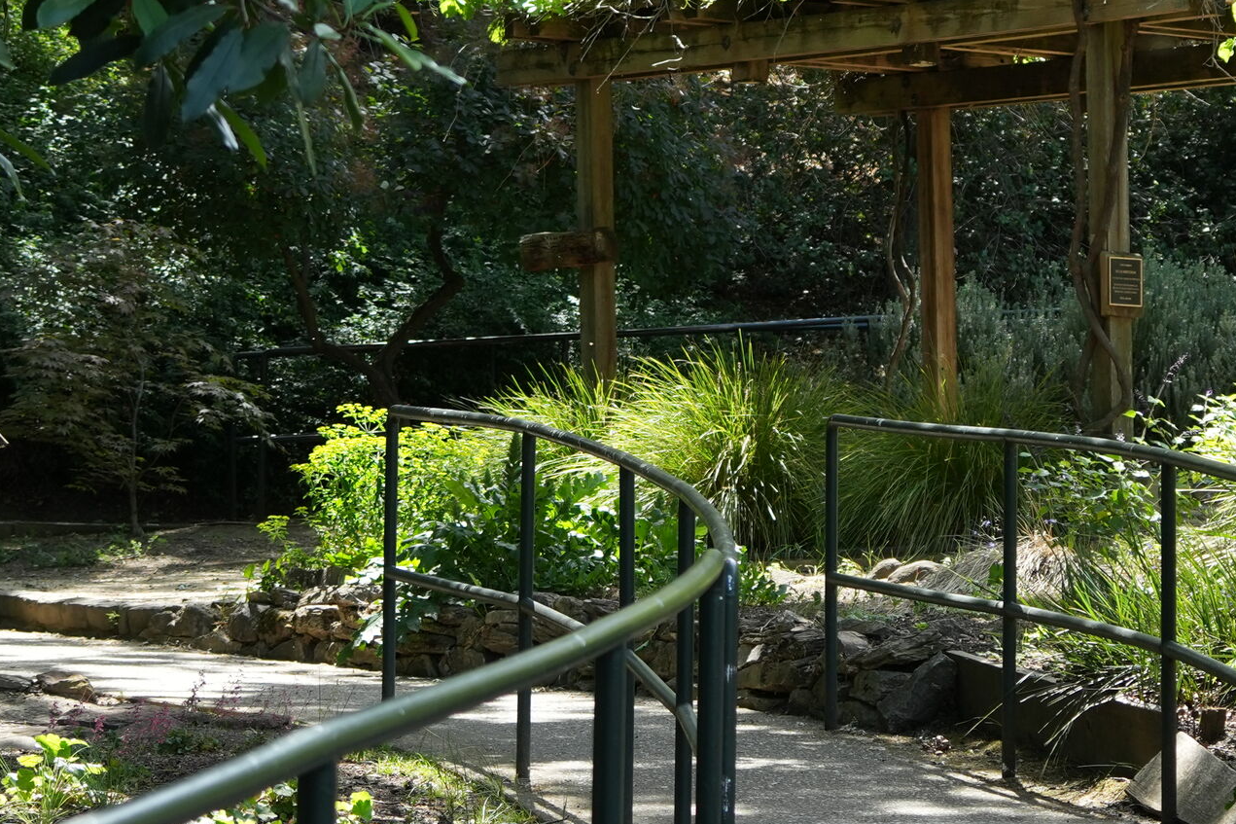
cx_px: 851
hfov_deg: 12.1
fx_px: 5836
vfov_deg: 8.1
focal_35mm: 170
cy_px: 247
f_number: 4.5
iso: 320
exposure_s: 1/400
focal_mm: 50
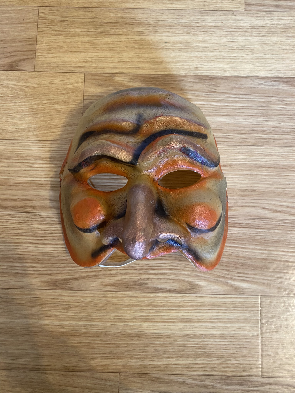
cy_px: 196
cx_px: 148
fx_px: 295
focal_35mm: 26
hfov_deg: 53.1
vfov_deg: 67.3
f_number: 1.8
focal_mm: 4.25
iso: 160
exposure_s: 1/50
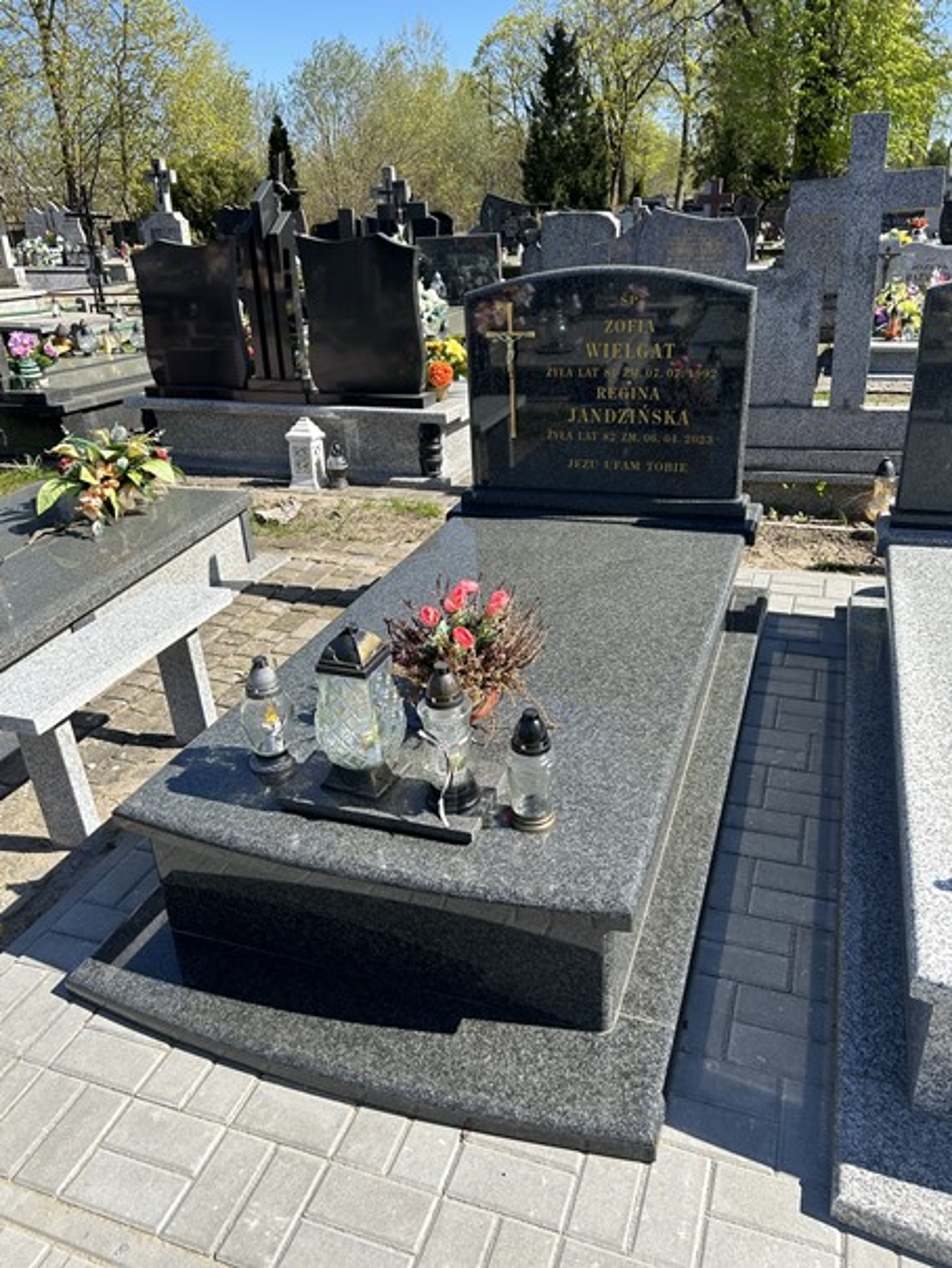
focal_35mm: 26
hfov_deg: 53.1
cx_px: 476
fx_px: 953
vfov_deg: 67.3
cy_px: 634
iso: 50
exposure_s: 1/1838
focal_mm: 5.7
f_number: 1.5
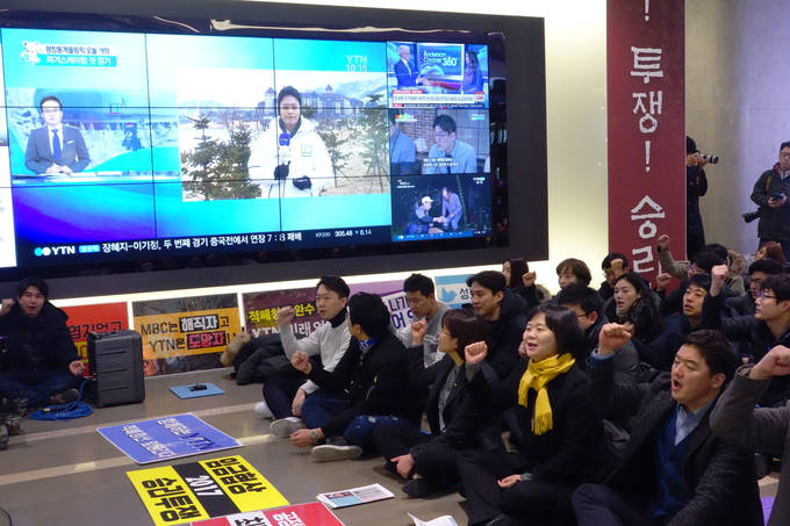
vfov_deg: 30.5
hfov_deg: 44.5
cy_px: 263
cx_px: 395
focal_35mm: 44
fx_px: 965
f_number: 5
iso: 1250
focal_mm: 16.2
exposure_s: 1/50
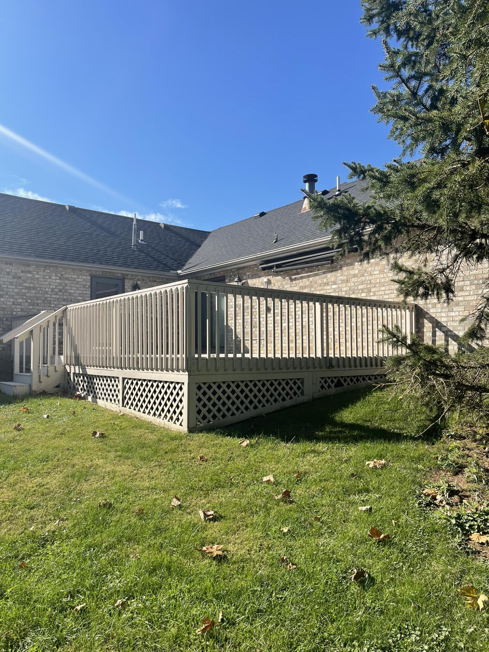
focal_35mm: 25
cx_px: 244
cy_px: 326
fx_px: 471
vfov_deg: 69.4
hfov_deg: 54.9
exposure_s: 1/3003
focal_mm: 5.1
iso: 32
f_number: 1.6
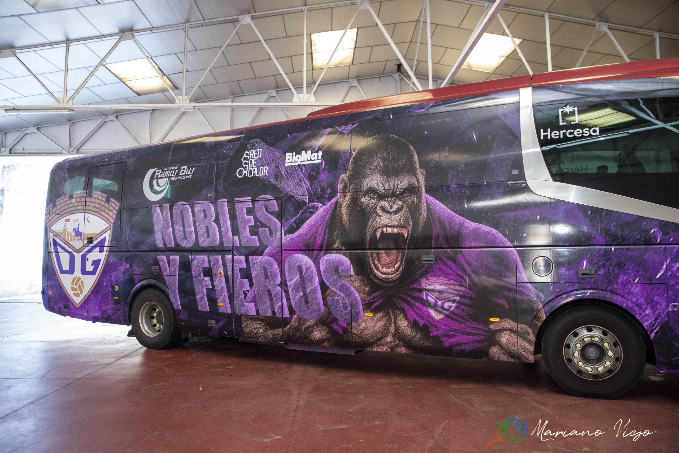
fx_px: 585
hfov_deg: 60.3
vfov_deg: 42.4
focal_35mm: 31
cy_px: 226
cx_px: 340
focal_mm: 31
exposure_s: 1/125
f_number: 4
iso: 2500
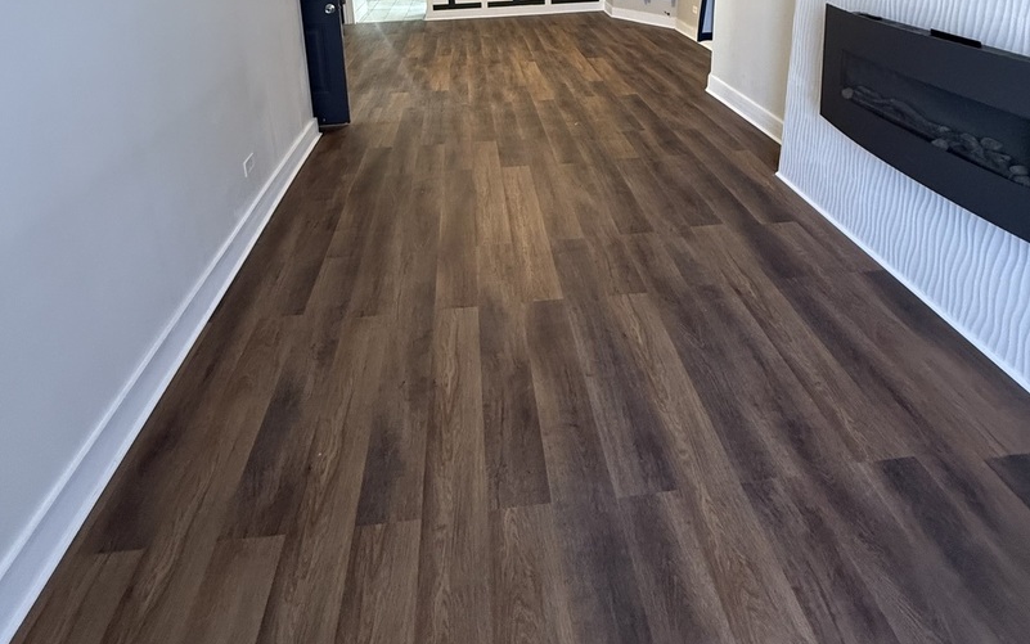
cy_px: 45
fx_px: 562
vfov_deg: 51.4
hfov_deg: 85.0
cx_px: 510
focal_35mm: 20
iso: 400
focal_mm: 2.22
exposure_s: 1/60
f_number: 2.2
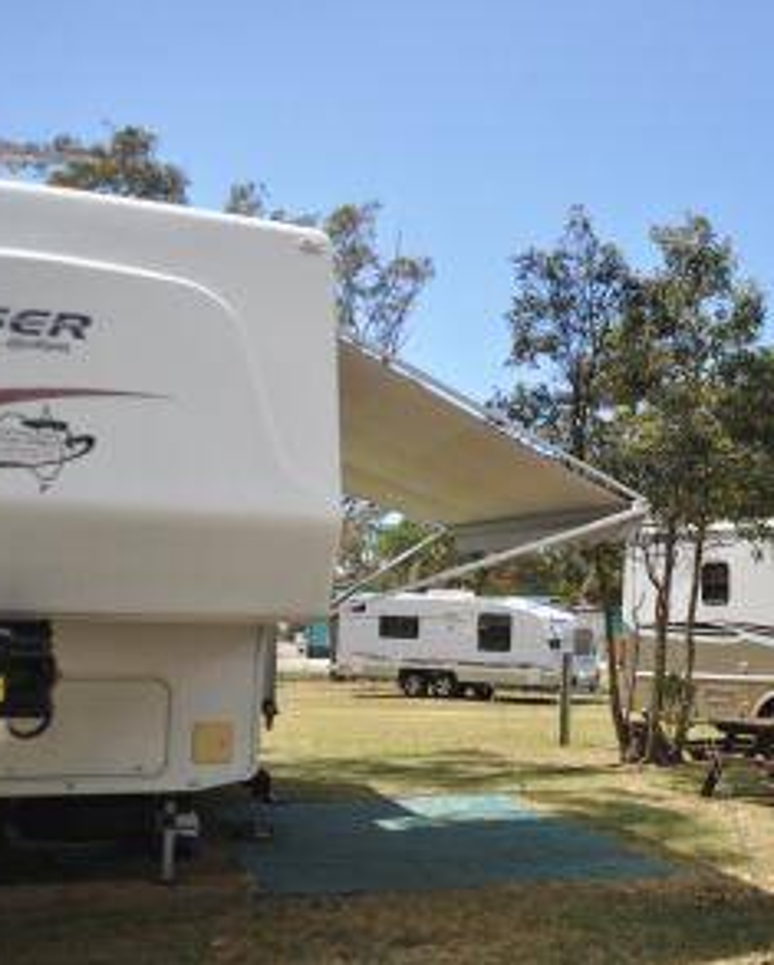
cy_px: 484
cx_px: 695
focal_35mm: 43
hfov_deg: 33.2
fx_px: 1229
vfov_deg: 42.9
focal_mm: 20
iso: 400
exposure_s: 1/4000
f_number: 3.5
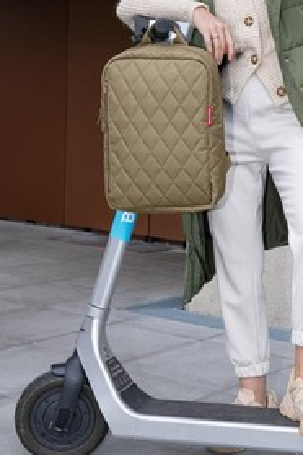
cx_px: 255
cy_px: 171
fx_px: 858
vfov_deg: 29.5
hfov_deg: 19.7
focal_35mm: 68
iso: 320
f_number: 5.6
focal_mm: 38
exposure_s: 1/250
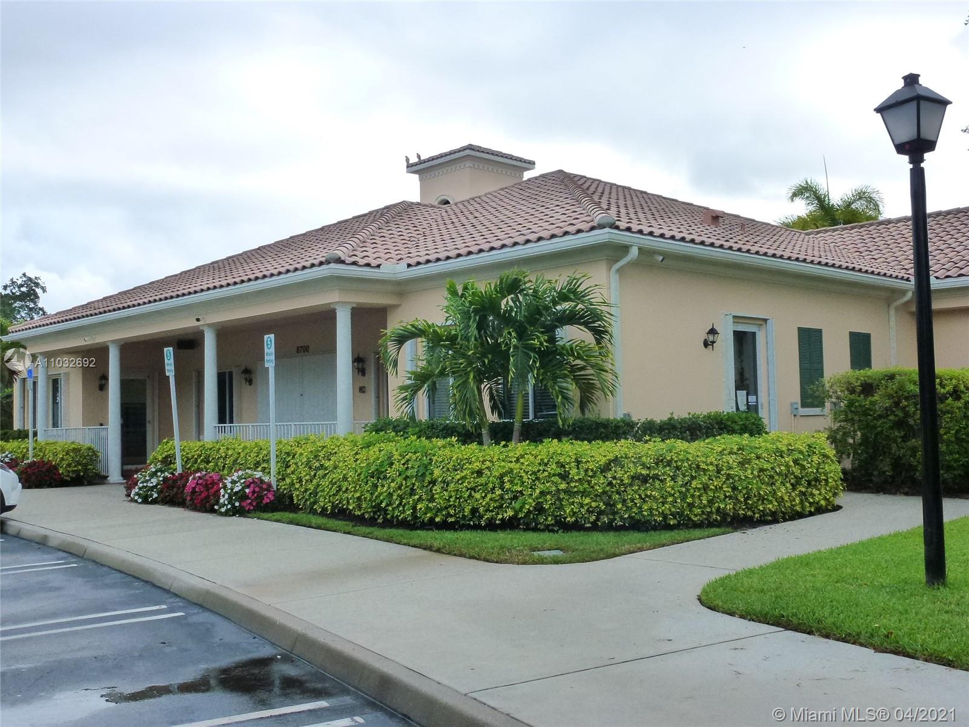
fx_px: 952
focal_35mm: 34
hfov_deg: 54.0
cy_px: 364
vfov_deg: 41.8
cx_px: 484
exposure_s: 1/400
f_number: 4
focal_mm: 5.9
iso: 250
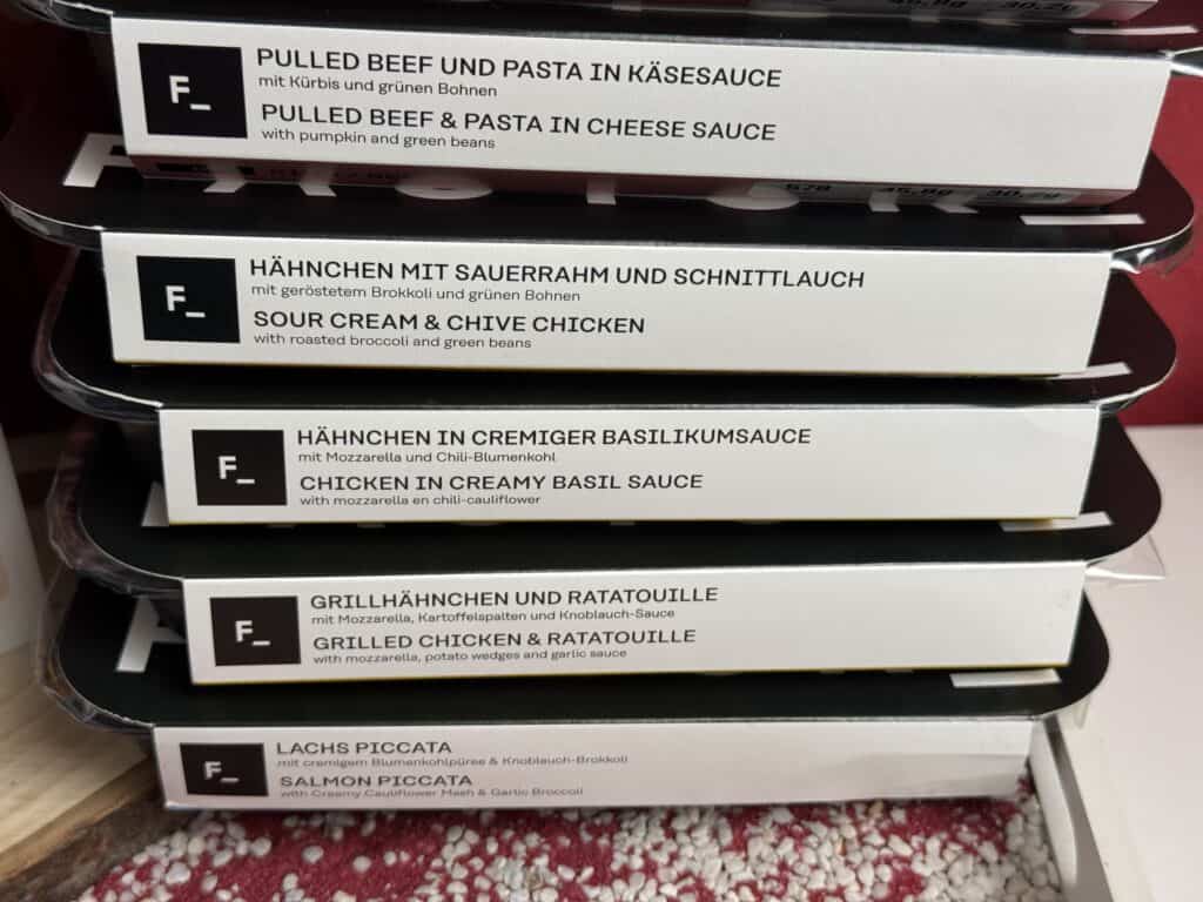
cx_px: 602
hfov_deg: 39.7
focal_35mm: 48
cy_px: 451
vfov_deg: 30.3
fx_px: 1668
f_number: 1.78
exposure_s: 1/50
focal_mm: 6.76
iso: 64
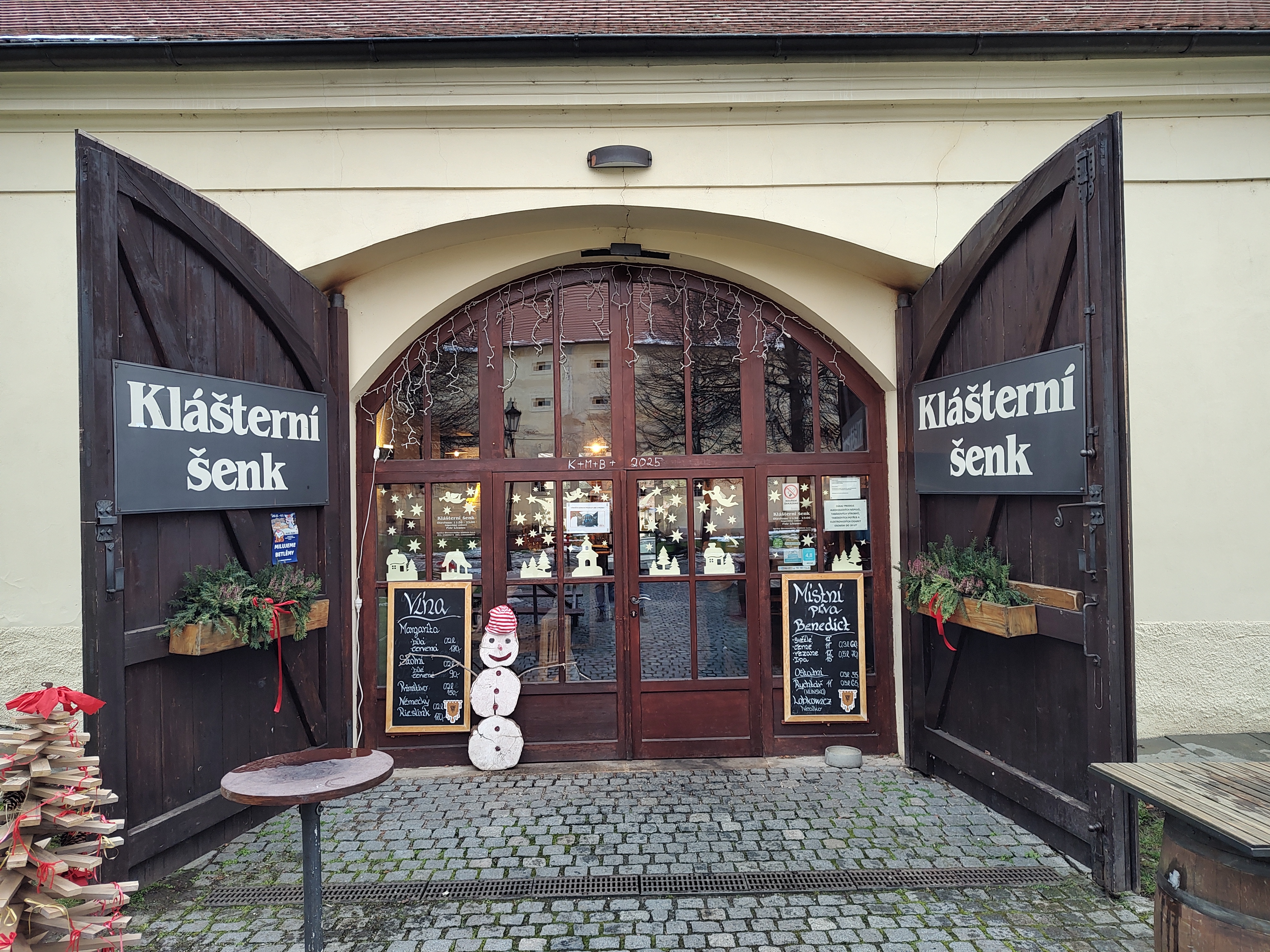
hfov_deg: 73.9
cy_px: 476
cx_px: 635
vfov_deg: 58.9
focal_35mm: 23
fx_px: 844
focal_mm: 5.56
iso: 230
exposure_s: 1/50
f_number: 1.8
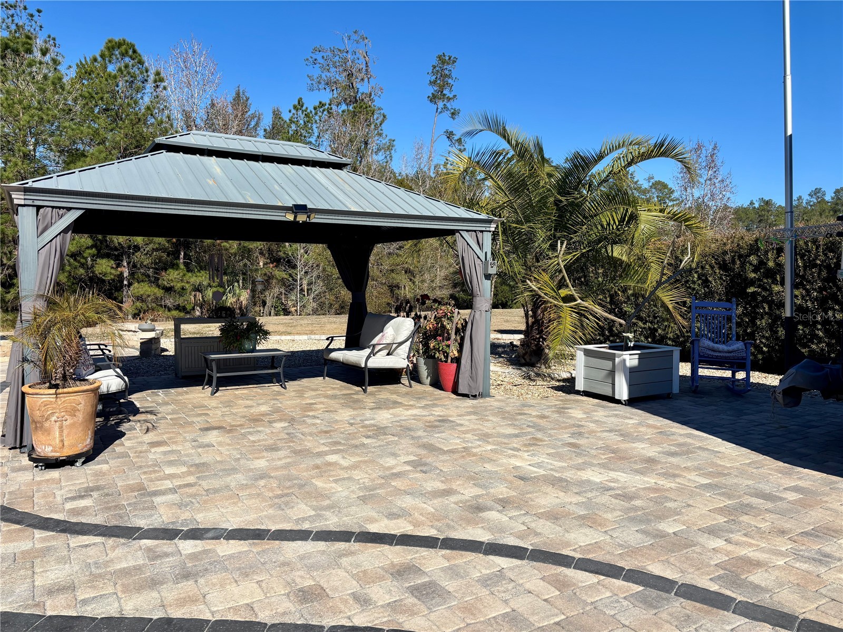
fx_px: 633
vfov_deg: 53.1
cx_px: 422
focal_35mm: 26
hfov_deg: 67.3
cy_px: 316
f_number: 1.6
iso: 50
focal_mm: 5.96
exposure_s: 1/4630
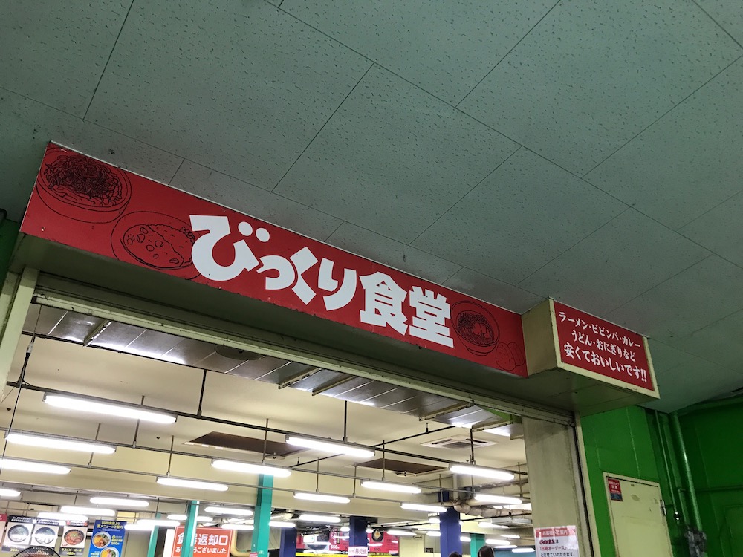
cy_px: 278
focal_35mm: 28
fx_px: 601
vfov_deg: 49.7
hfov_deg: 63.4
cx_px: 372
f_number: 1.8
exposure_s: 1/17
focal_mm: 3.99
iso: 40
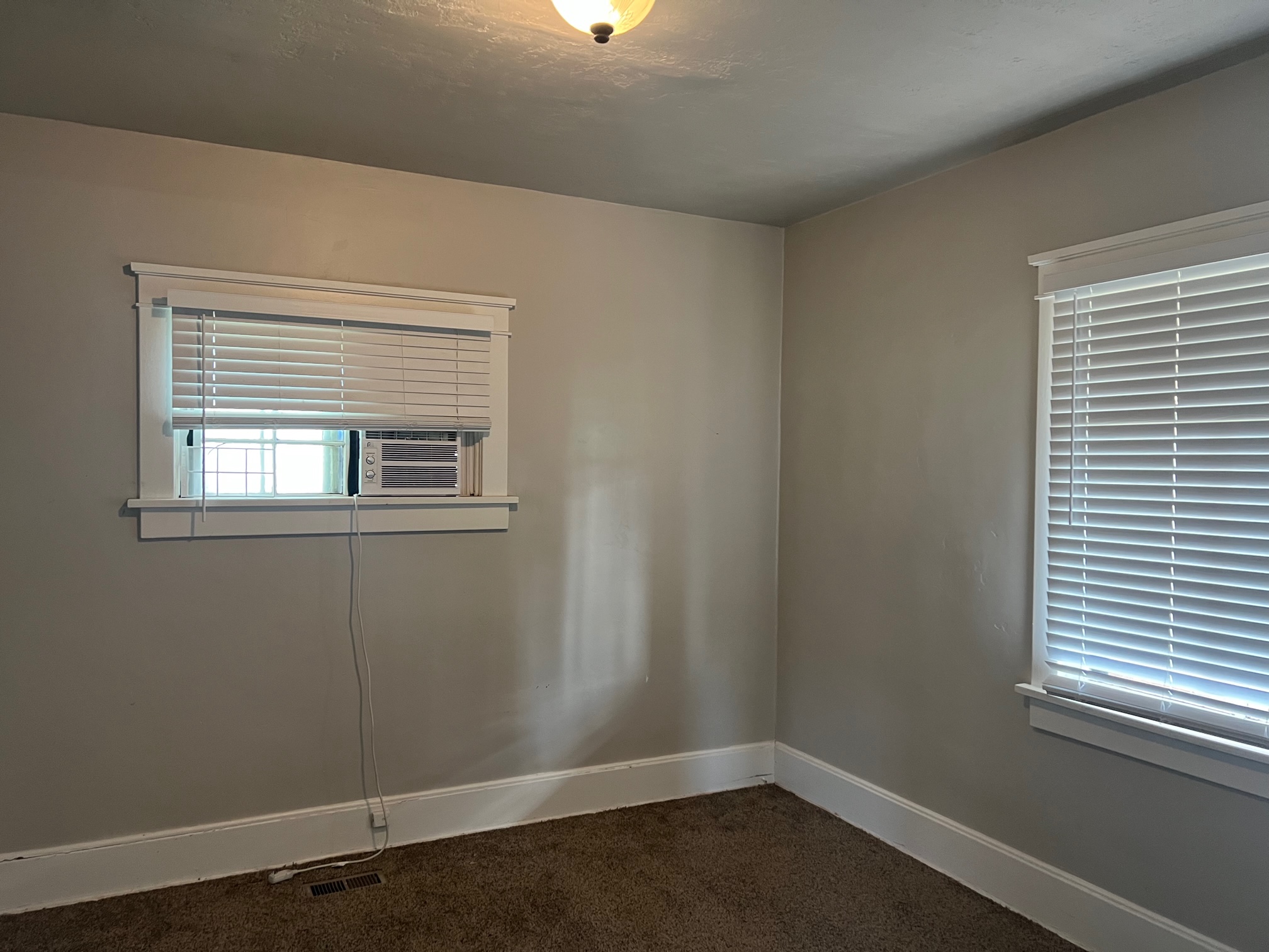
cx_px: 634
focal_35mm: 26
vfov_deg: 53.1
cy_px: 476
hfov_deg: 67.3
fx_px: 953
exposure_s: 1/60
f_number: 1.5
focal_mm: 5.7
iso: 200
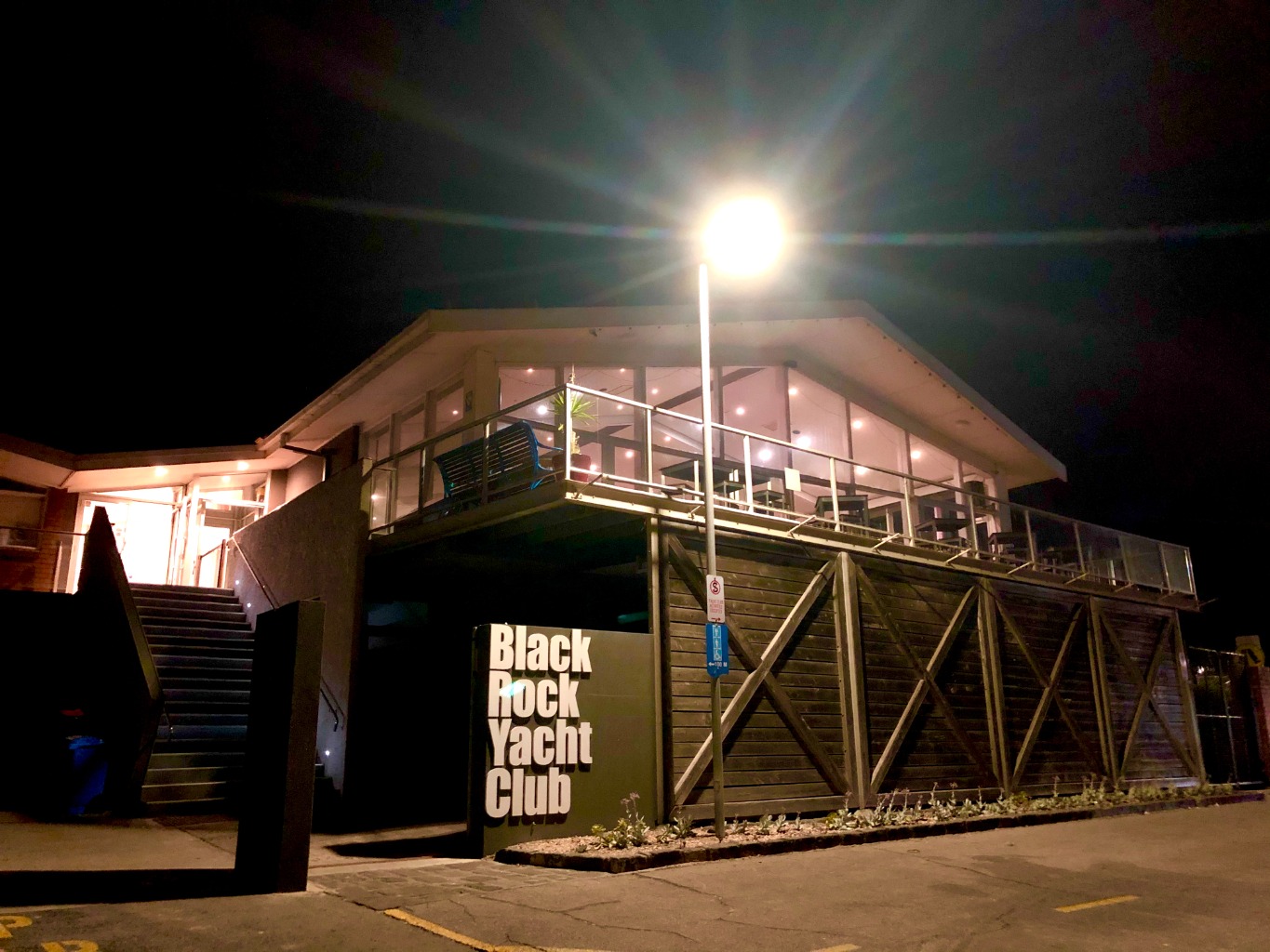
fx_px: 1027
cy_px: 476
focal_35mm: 28
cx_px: 635
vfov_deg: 49.8
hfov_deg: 63.4
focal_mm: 3.99
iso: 125
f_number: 1.8
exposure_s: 1/4
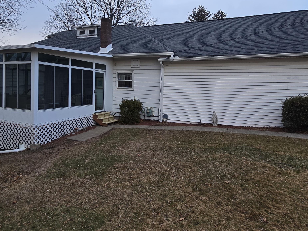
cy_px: 98
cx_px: 146
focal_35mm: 21
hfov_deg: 78.9
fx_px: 187
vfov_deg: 63.1
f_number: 2.2
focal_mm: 2.2
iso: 50
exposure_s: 1/192
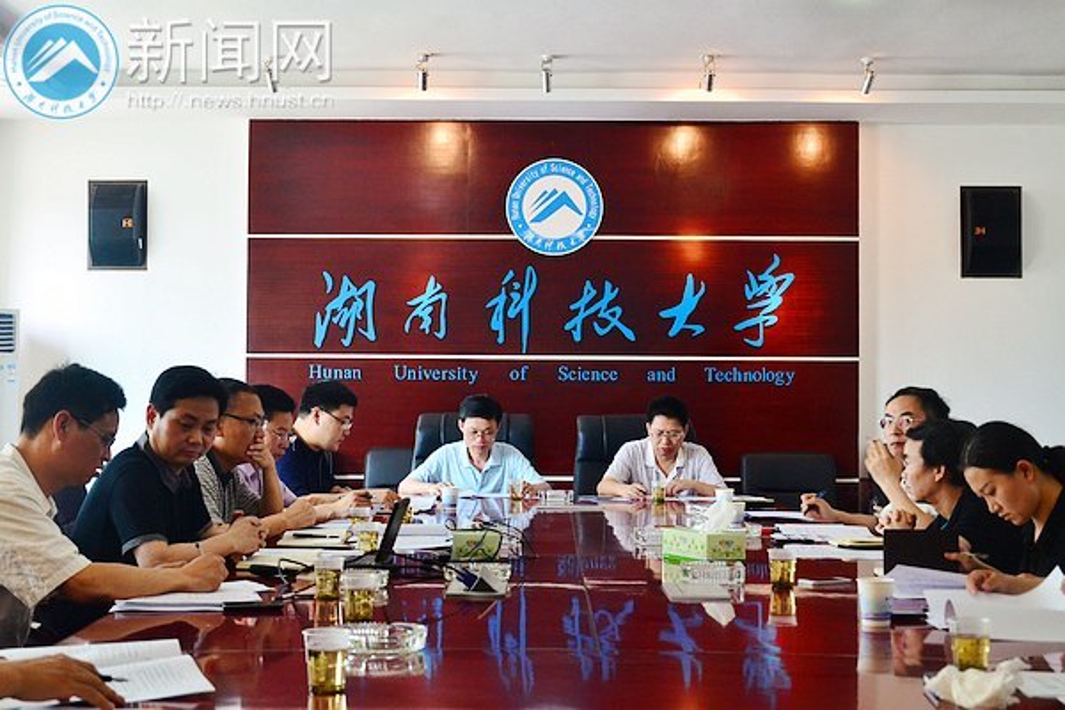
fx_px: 1553
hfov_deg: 37.9
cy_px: 355
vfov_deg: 25.8
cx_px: 532
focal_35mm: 52
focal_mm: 35
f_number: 8
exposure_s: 1/30
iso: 800
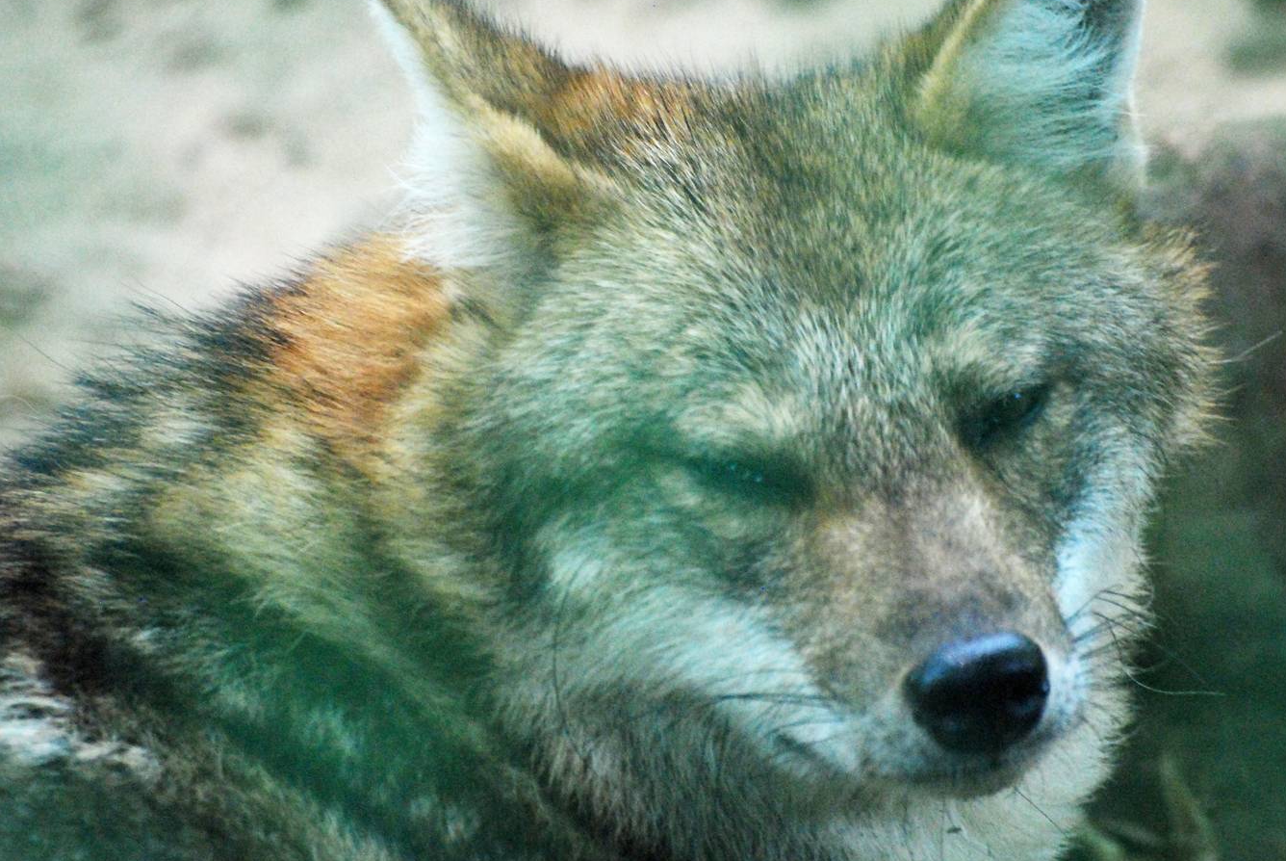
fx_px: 19275
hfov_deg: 3.8
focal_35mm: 539
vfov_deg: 2.6
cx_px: 722
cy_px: 363
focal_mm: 300
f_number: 5.6
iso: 1600
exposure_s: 1/160
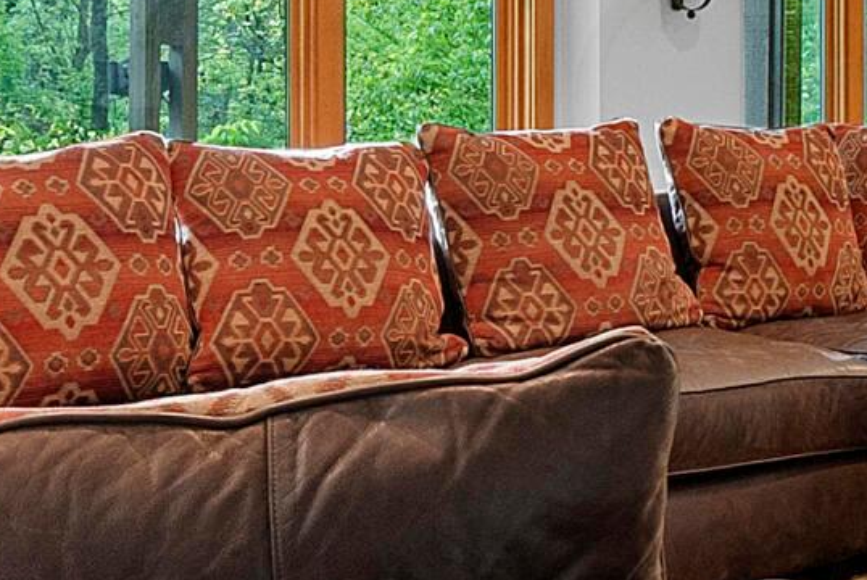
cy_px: 67
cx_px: 1054
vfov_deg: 17.3
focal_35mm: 78
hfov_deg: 23.6
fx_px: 1881
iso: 640
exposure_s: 1/5
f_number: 9
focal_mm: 14
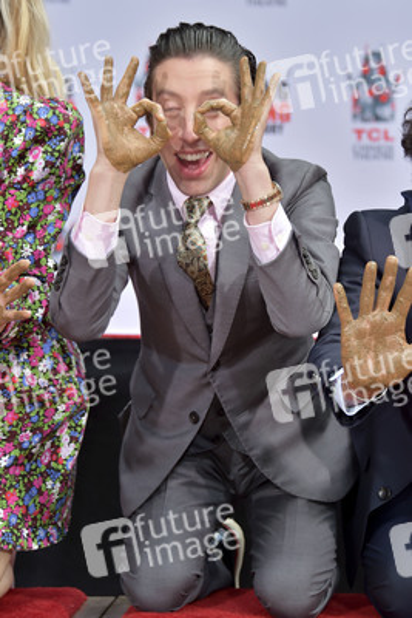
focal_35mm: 105
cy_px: 309
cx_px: 206
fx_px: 1801
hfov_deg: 13.1
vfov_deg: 19.4
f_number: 5.3
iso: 160
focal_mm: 105
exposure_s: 1/250
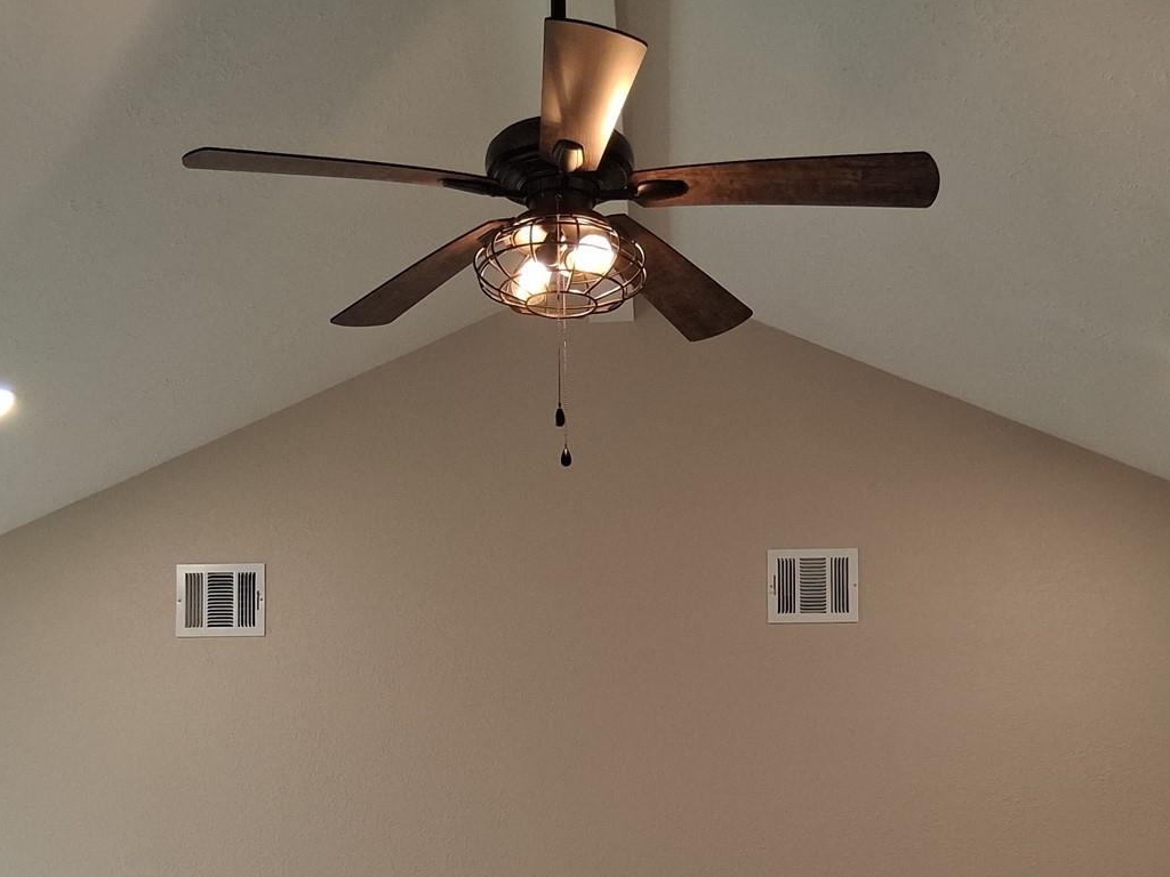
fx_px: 1758
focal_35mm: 52
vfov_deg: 27.0
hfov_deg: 36.8
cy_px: 802
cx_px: 601
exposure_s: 1/120
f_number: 1.8
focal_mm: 3.98
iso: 160
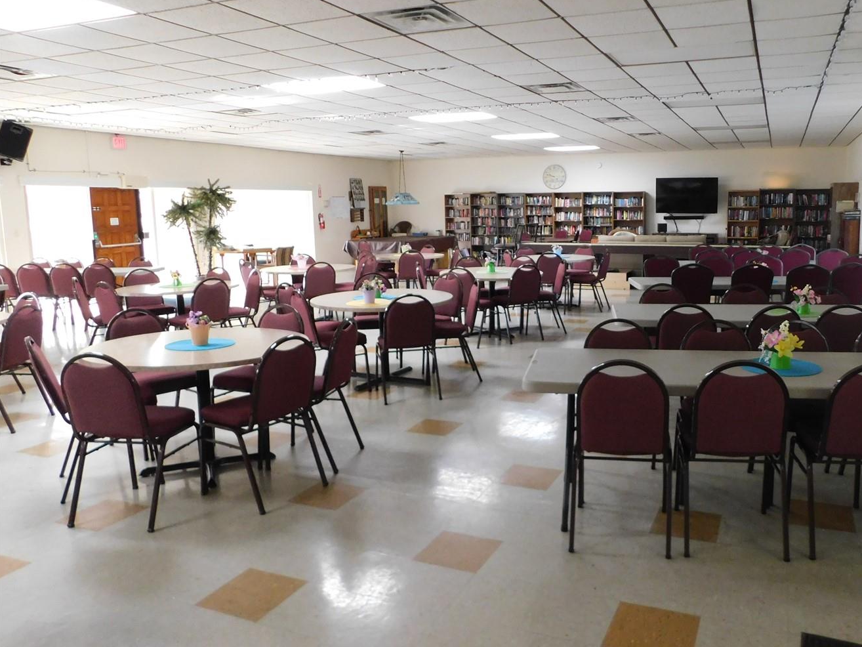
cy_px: 306
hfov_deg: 62.8
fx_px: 697
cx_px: 522
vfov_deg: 49.7
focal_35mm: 28
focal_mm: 4
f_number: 3
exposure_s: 1/30
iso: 400
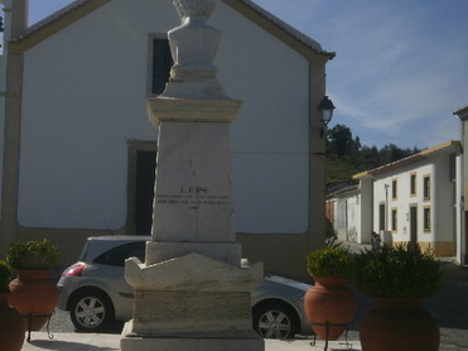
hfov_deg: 33.0
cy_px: 165
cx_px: 168
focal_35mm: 58
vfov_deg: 25.2
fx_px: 784
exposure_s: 1/400
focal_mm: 7.61
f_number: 10.1
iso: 100
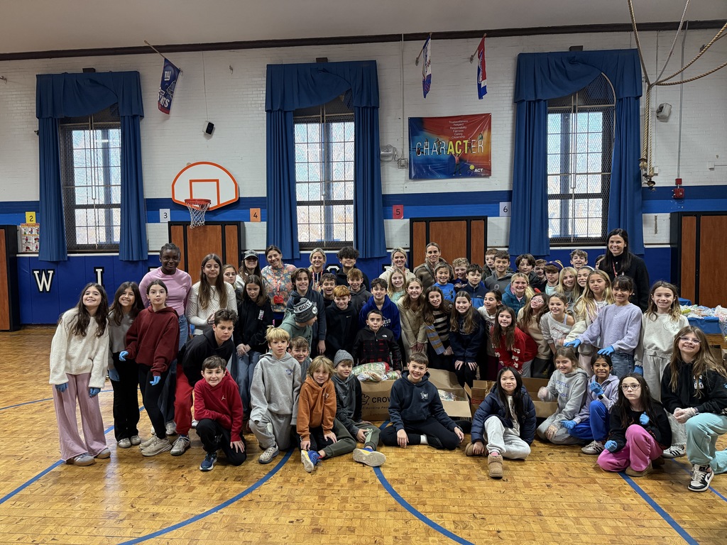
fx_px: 504
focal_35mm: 24
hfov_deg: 71.6
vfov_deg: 56.8
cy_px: 272
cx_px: 364
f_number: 1.78
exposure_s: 1/60
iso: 400
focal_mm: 6.76
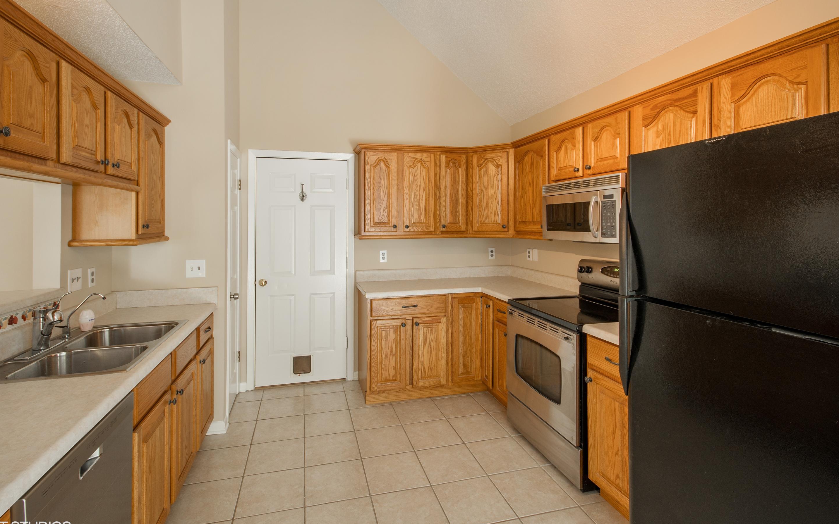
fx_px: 366
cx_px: 400
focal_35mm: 16
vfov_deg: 71.2
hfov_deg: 97.7
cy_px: 243
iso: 100
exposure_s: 1/1.25
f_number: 8
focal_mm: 10
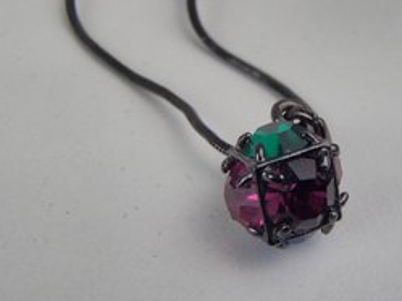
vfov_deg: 28.5
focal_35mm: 51
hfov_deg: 37.2
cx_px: 266
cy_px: 167
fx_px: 591
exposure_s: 1/160
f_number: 4.7
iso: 125
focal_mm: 6.64
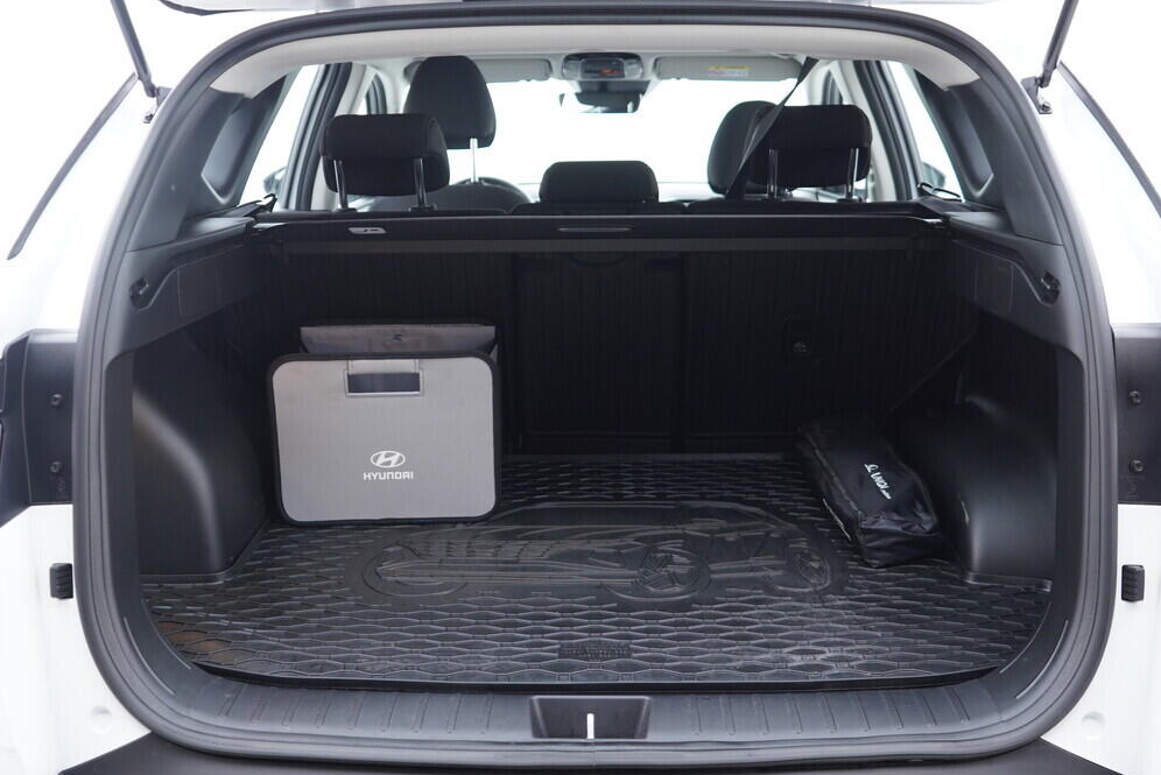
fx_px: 1194
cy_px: 396
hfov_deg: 51.9
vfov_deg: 36.0
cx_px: 569
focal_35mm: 37
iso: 400
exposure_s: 1/40
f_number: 2.8
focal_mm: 24
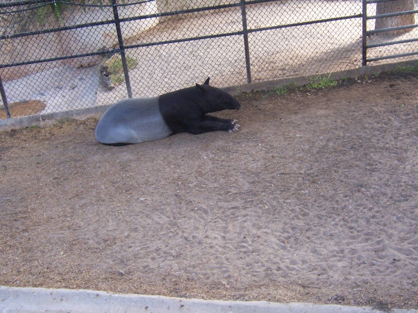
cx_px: 209
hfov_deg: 46.8
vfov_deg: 36.0
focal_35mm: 40
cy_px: 156
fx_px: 483
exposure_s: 1/90
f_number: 3.4
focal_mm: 6.7
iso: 140
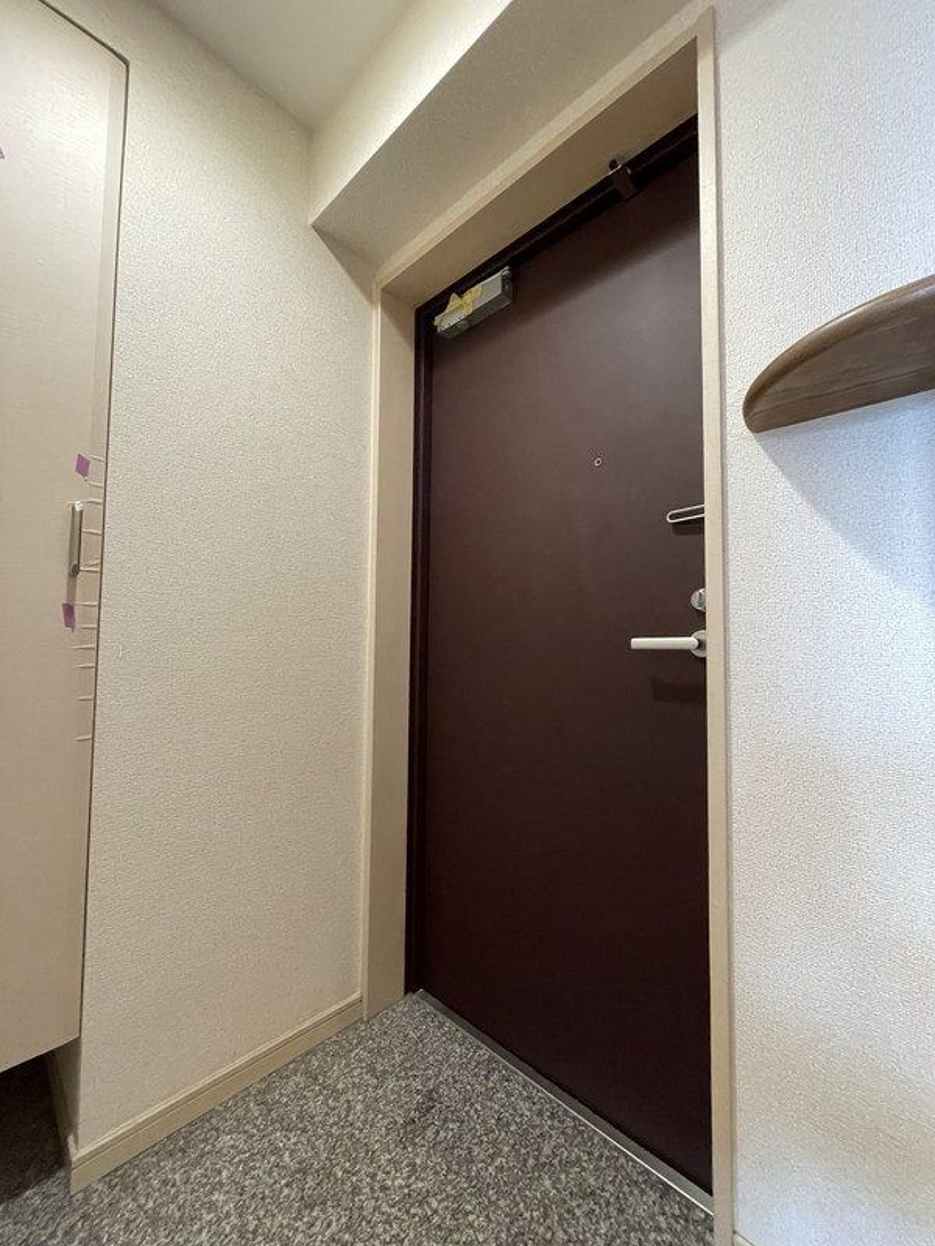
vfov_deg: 102.1
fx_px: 504
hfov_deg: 85.7
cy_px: 623
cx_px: 468
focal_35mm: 14
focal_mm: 1.55
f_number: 2.4
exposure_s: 1/50
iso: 800
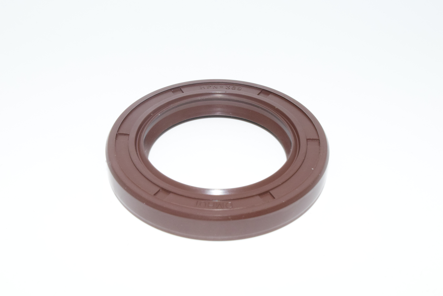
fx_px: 665
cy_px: 148
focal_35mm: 54
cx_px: 222
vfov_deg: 25.1
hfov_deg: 36.8
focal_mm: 36
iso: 1600
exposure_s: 1/60
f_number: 32
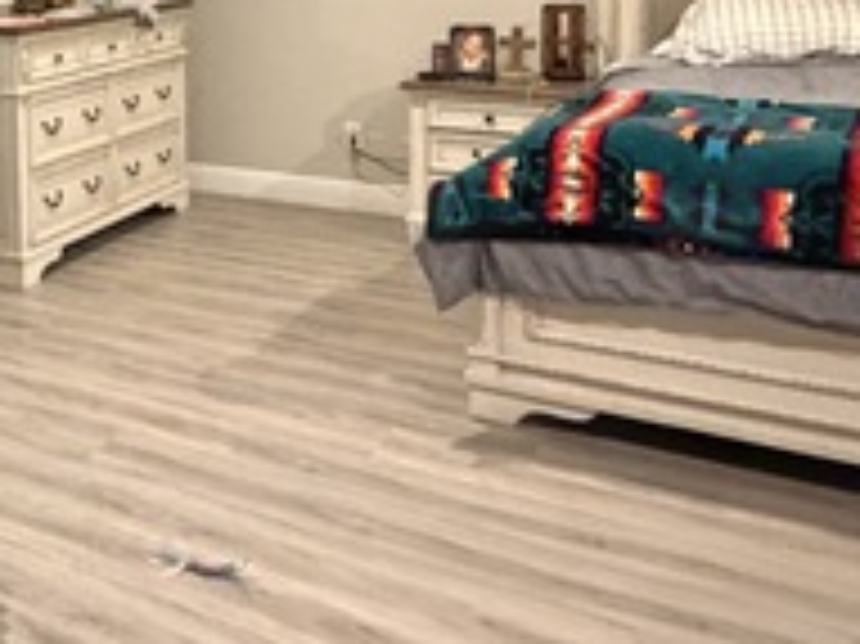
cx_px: -149
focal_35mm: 47
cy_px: 9
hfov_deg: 33.6
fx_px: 1167
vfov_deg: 29.0
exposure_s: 1/60
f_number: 2.2
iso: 1250
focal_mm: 2.22
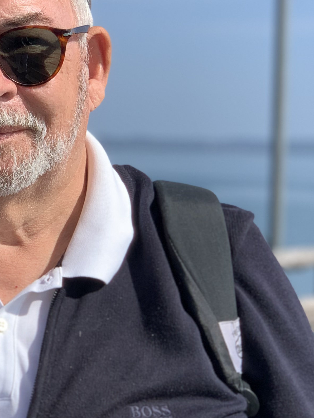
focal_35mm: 132
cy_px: 164
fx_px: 1596
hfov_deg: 11.1
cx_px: -1
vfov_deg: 14.9
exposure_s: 1/888
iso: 16
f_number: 2.4
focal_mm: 6
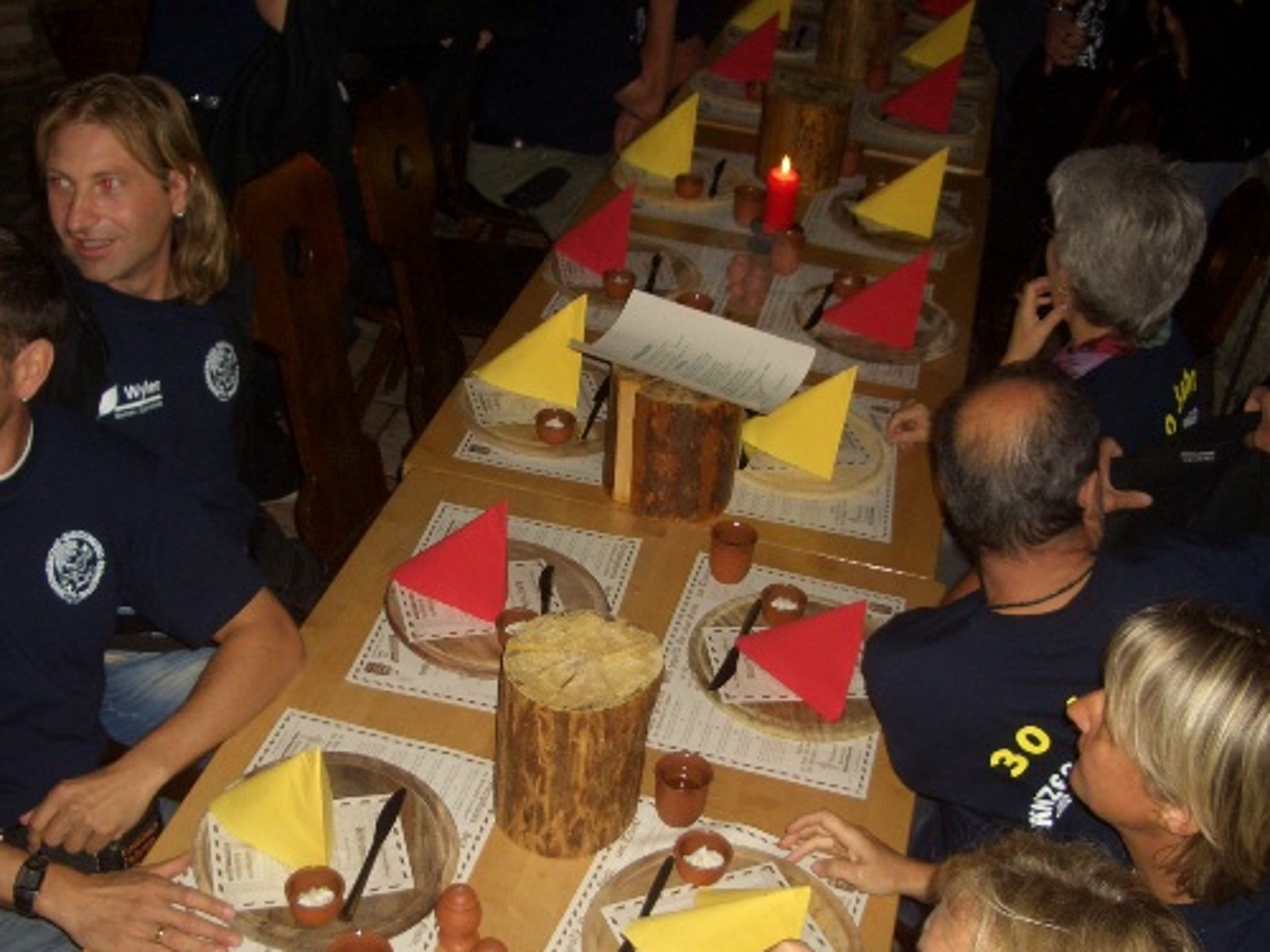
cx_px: 612
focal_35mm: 42
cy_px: 546
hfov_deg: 44.8
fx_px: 1541
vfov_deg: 34.3
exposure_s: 1/60
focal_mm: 5.8
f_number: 2.6
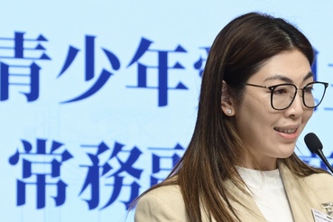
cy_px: 268
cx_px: 339
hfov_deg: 10.2
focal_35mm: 200
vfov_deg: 6.8
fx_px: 1850
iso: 500
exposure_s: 1/160
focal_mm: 48
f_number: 4.5
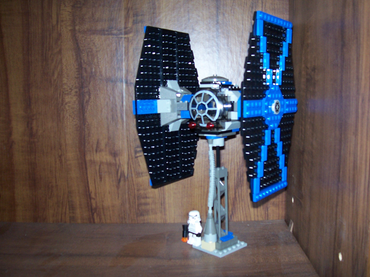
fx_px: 395
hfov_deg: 50.1
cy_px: 135
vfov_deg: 38.7
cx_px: 200
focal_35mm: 37
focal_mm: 5.6
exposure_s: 1/60
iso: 125
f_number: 2.7
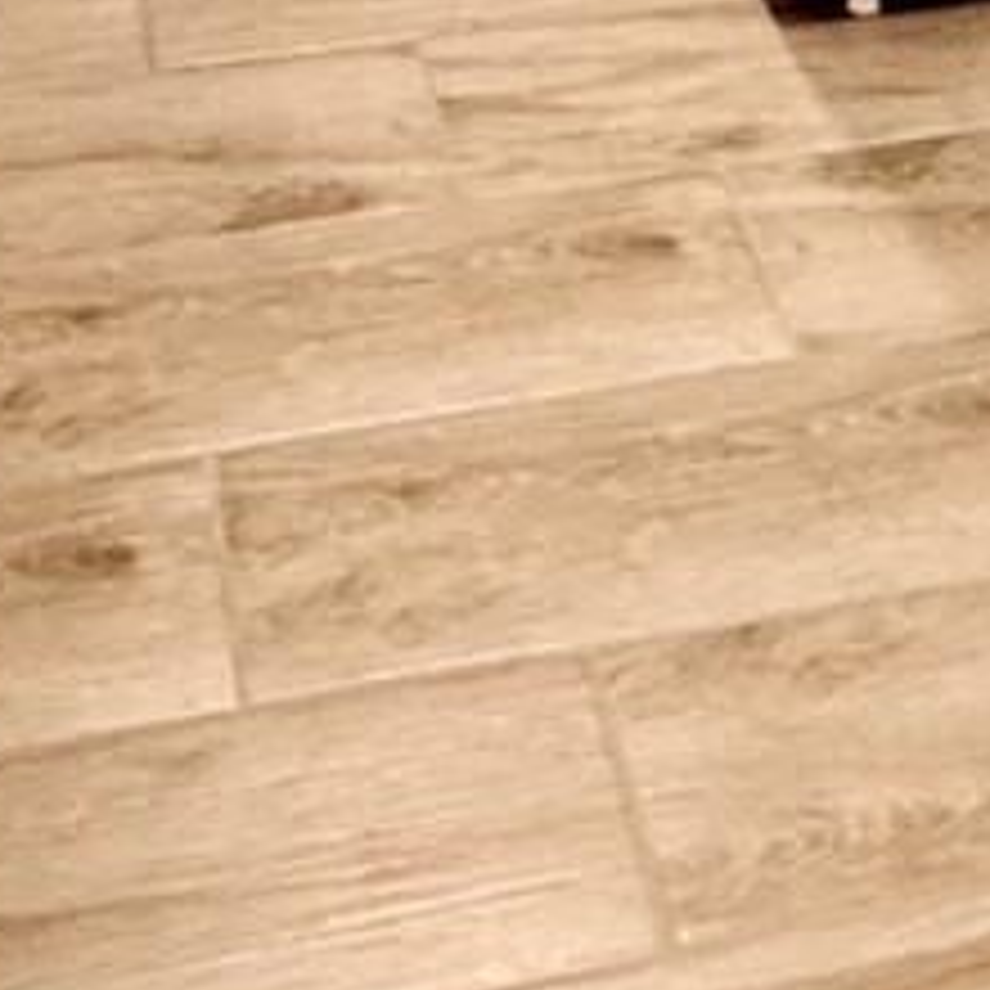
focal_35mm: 90
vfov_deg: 15.5
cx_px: 652
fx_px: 2912
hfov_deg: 19.2
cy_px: -976
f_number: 2.2
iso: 160
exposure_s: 1/60
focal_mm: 2.22
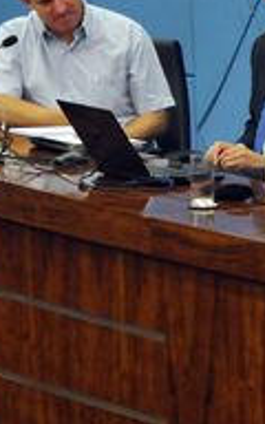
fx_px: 6633
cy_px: 213
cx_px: 629
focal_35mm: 574
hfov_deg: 2.3
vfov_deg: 3.7
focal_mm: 120
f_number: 4
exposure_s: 1/160
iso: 2000
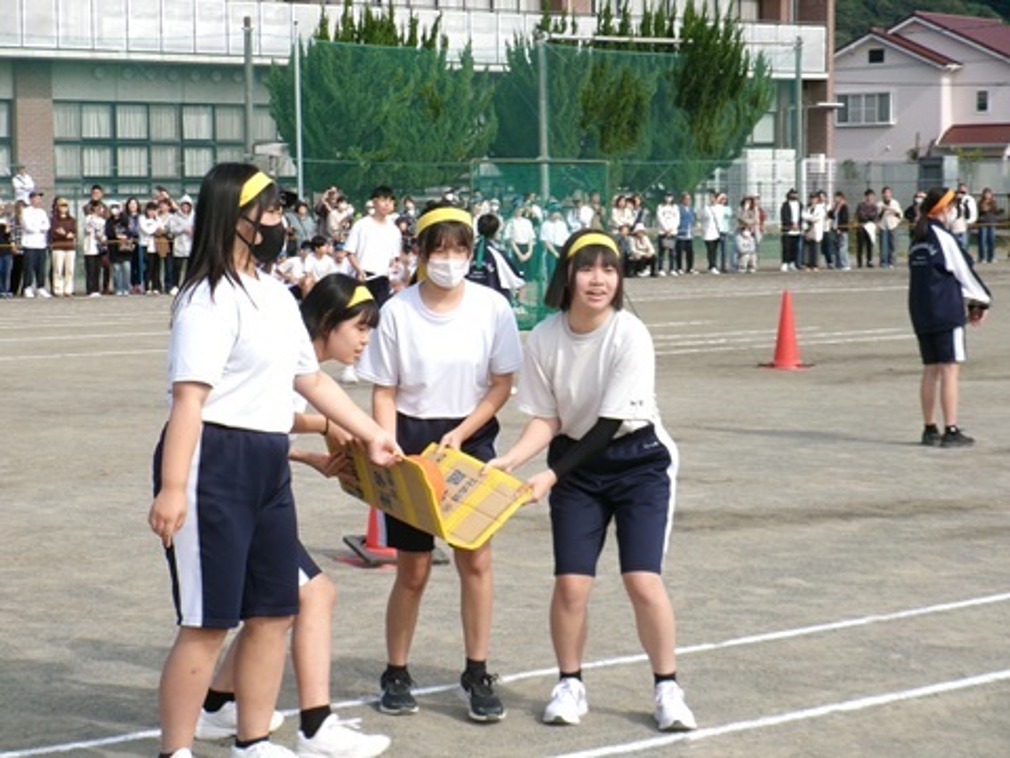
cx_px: 505
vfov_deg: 15.6
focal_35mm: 95
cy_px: 379
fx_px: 2772
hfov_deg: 20.7
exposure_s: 1/250
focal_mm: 16.9
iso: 100
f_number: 5.8
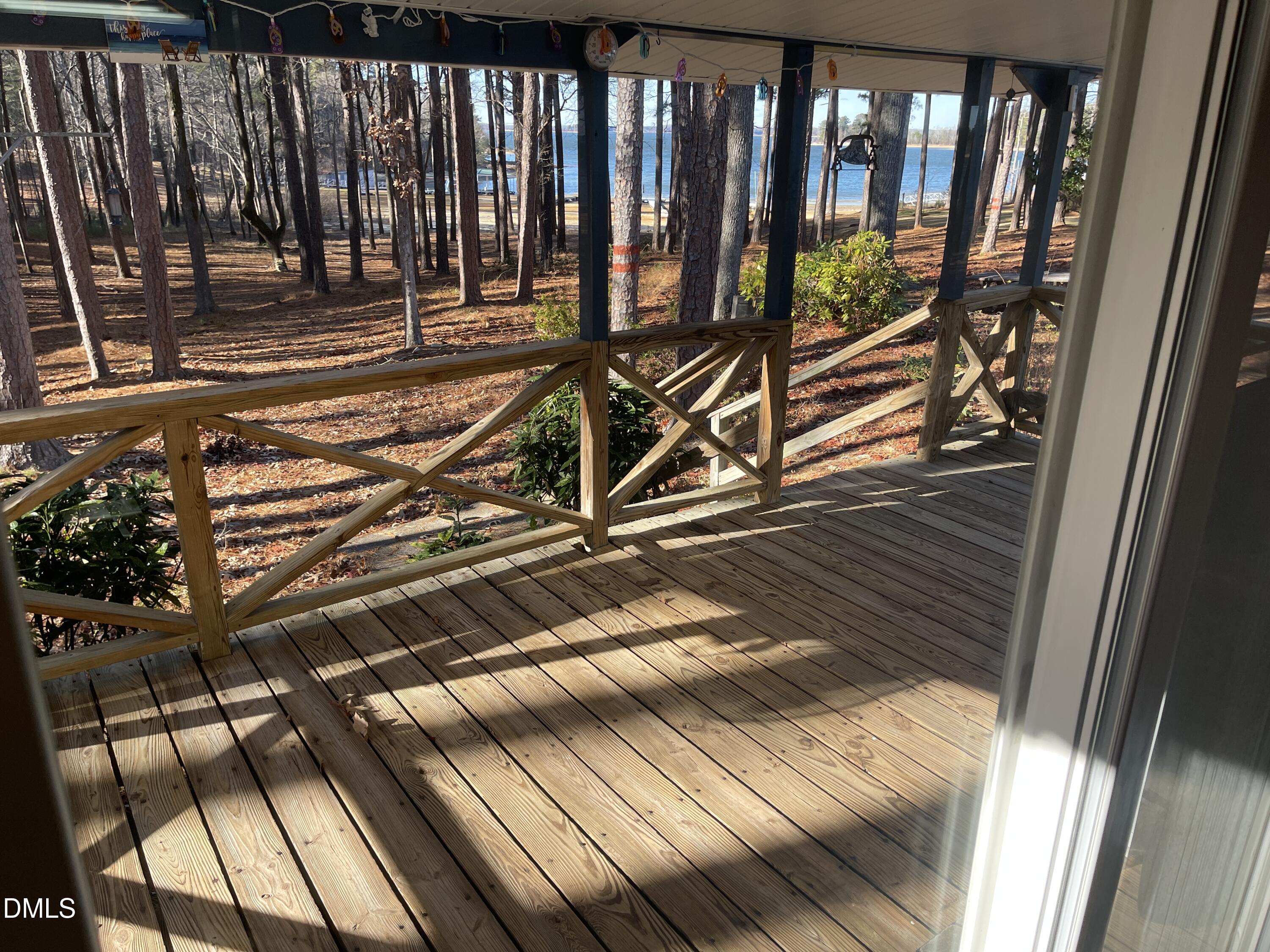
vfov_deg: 54.9
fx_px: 917
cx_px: 635
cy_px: 476
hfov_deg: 69.4
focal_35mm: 25
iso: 32
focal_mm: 5.1
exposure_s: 1/344
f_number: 1.6
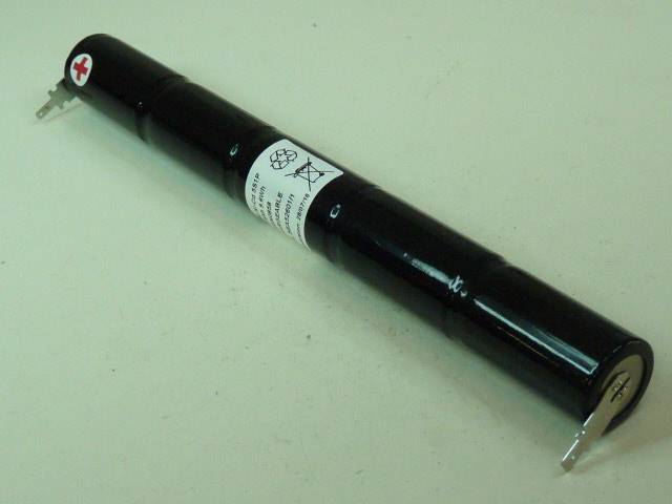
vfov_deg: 20.4
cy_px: 252
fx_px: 1398
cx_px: 336
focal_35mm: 72
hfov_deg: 27.0
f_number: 3
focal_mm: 7.3
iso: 400
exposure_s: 1/250
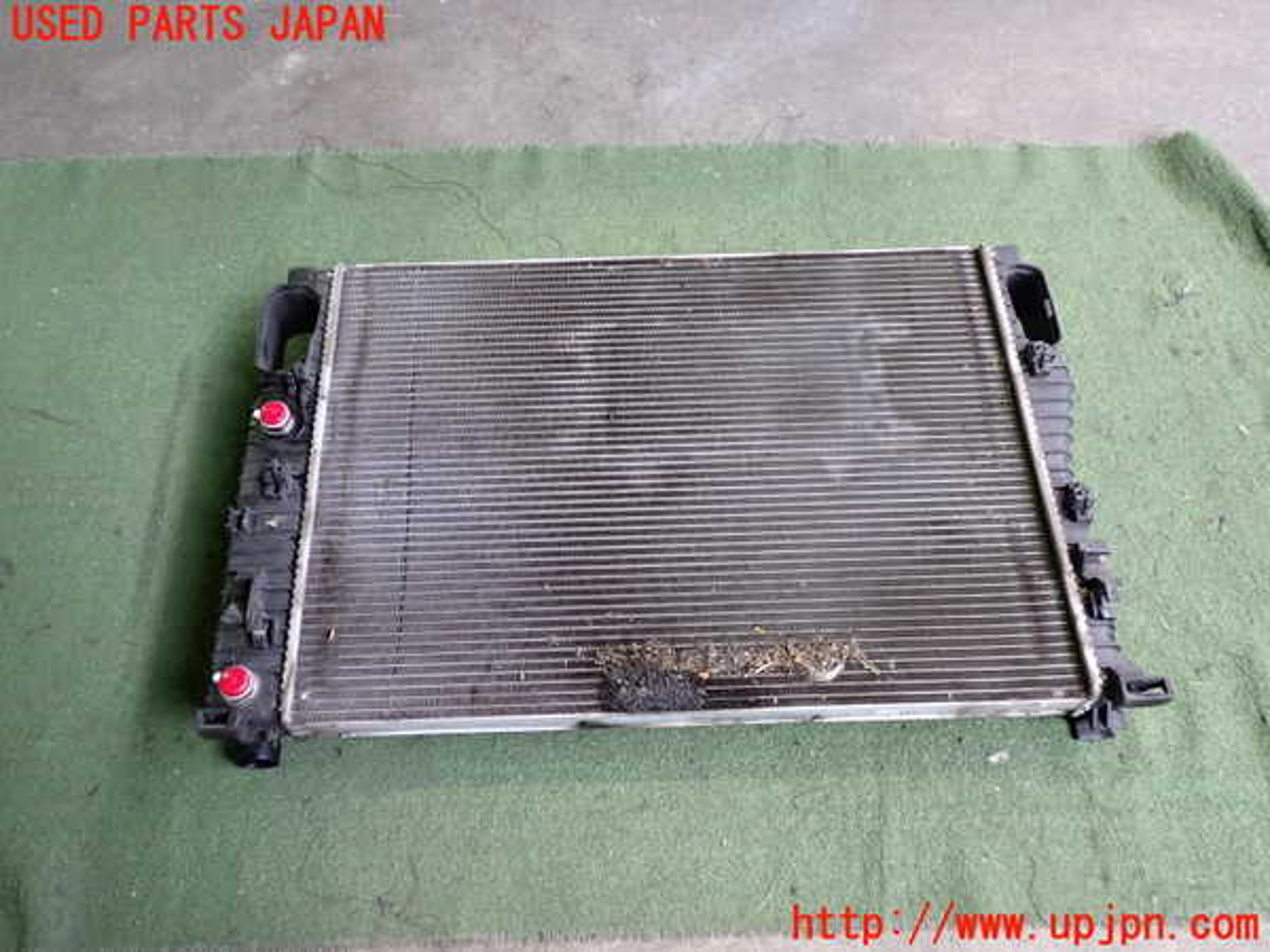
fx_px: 1101
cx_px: 635
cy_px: 476
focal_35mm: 30
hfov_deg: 60.0
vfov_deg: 46.8
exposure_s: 1/30
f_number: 2.3
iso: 200
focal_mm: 5.4
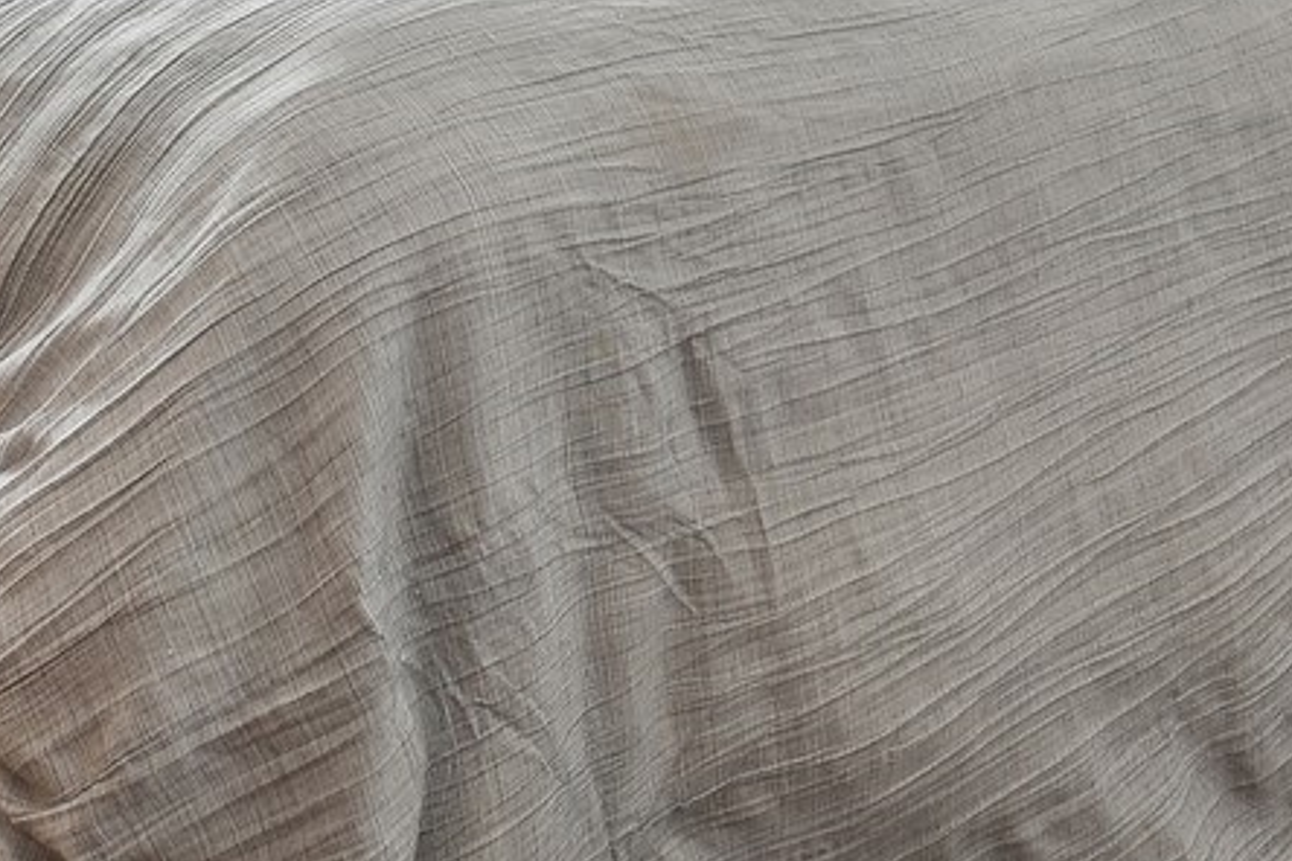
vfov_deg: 19.6
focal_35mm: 54
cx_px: 812
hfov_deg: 36.6
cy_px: -631
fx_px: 1938
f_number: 9
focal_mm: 10
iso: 200
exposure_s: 1/6
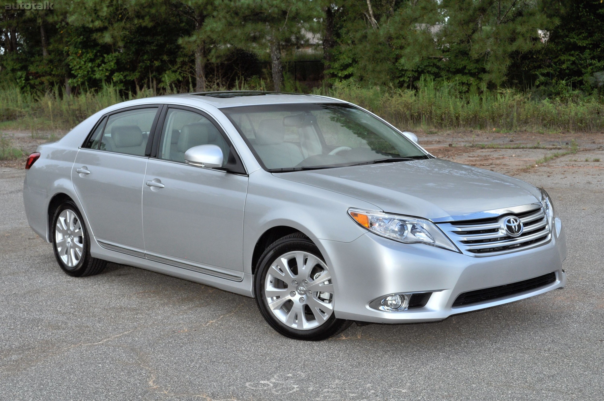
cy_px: 200
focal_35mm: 57
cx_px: 302
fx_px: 955
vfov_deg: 23.7
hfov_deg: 35.1
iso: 200
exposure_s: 1/200
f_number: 7.1
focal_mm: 38
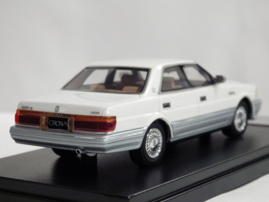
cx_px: 134
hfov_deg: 19.1
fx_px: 800
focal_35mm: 103
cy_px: 101
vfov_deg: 14.4
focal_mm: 18.4
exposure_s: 1/50
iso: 800
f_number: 4.6
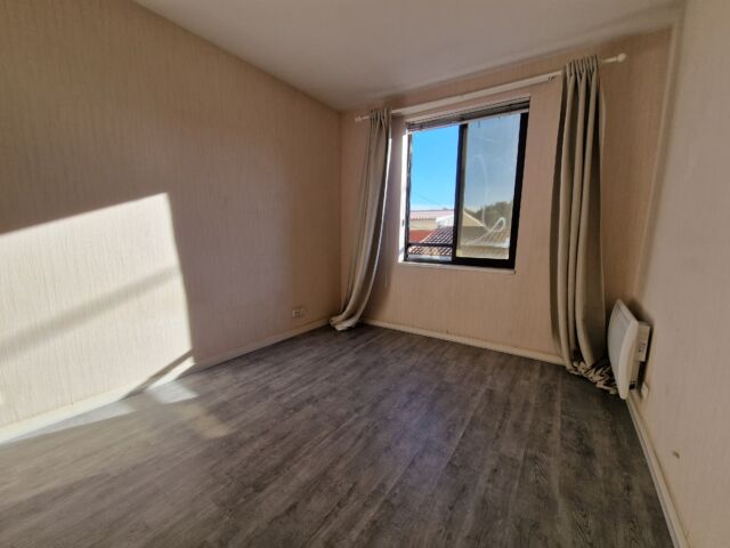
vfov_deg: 89.9
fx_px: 274
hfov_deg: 106.2
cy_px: 274
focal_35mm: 13
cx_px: 365
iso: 50
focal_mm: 2.2
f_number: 2.2
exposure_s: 1/752
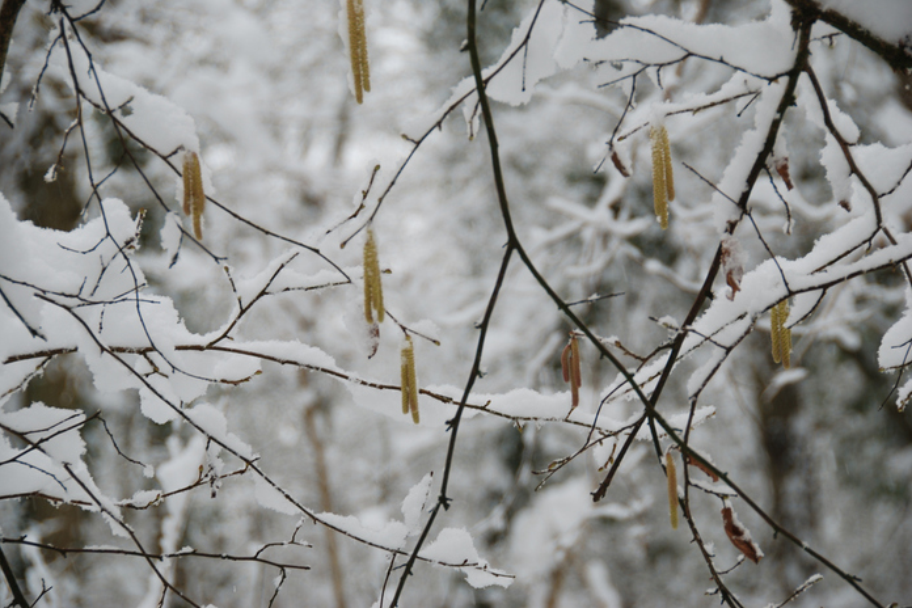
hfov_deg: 14.3
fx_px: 3635
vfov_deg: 9.6
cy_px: 304
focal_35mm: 144
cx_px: 455
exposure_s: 1/60
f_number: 5.3
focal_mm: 95
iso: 100
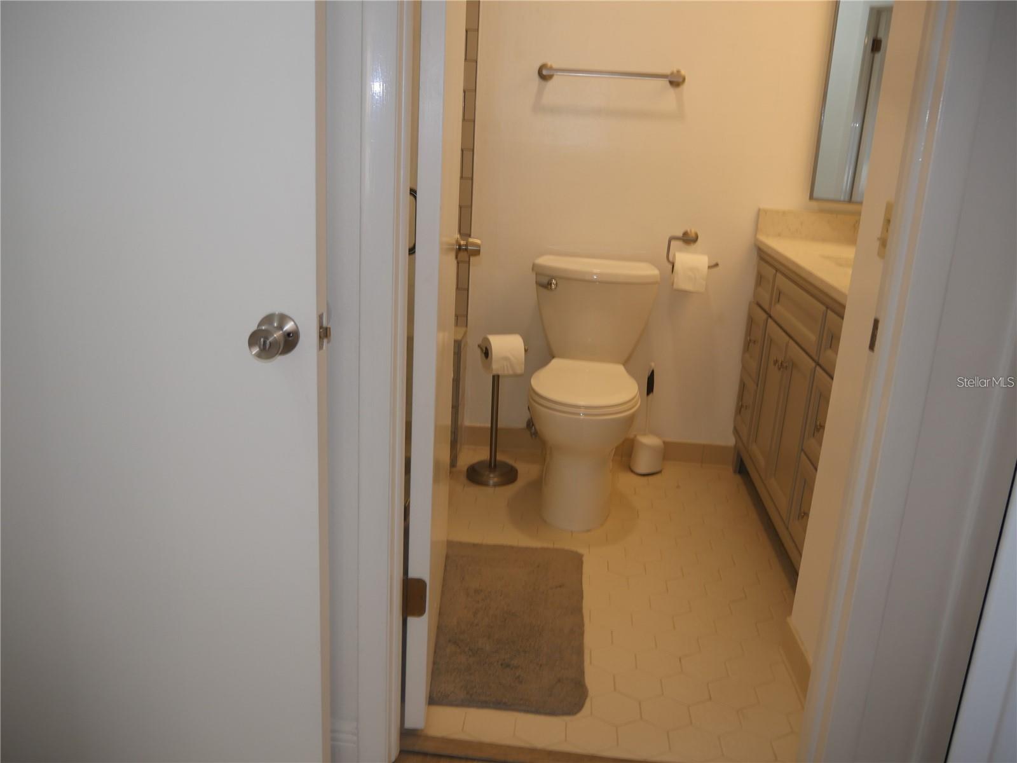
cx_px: 508
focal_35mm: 28
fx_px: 823
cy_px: 382
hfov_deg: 63.4
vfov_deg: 49.7
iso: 250
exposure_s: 1/60
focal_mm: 14
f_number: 3.5
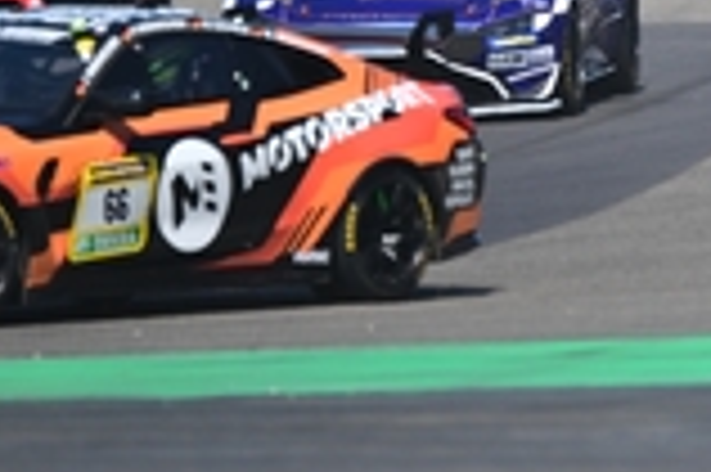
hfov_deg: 2.0
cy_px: -207
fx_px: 20282
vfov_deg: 1.3
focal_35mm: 1028
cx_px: 914
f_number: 2.8
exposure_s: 1/2000
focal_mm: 270
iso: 80
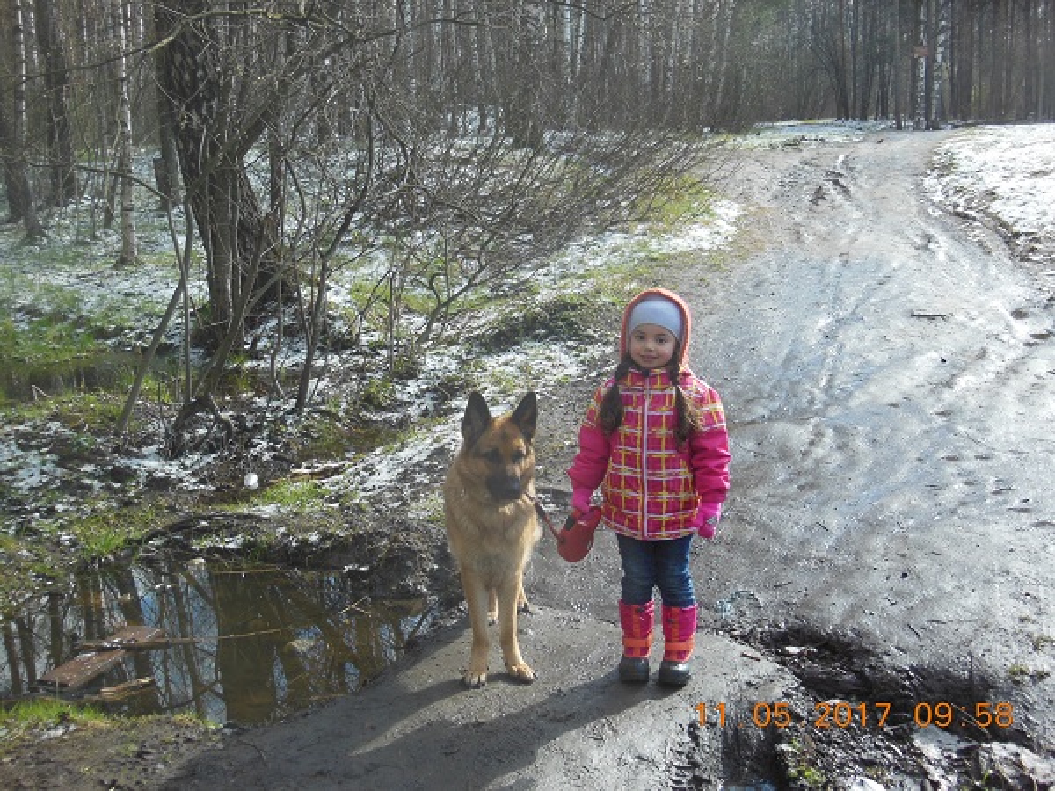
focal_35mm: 45
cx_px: 528
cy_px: 396
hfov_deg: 42.1
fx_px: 1371
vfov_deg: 32.2
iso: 125
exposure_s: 1/200
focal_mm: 8
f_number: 4.4
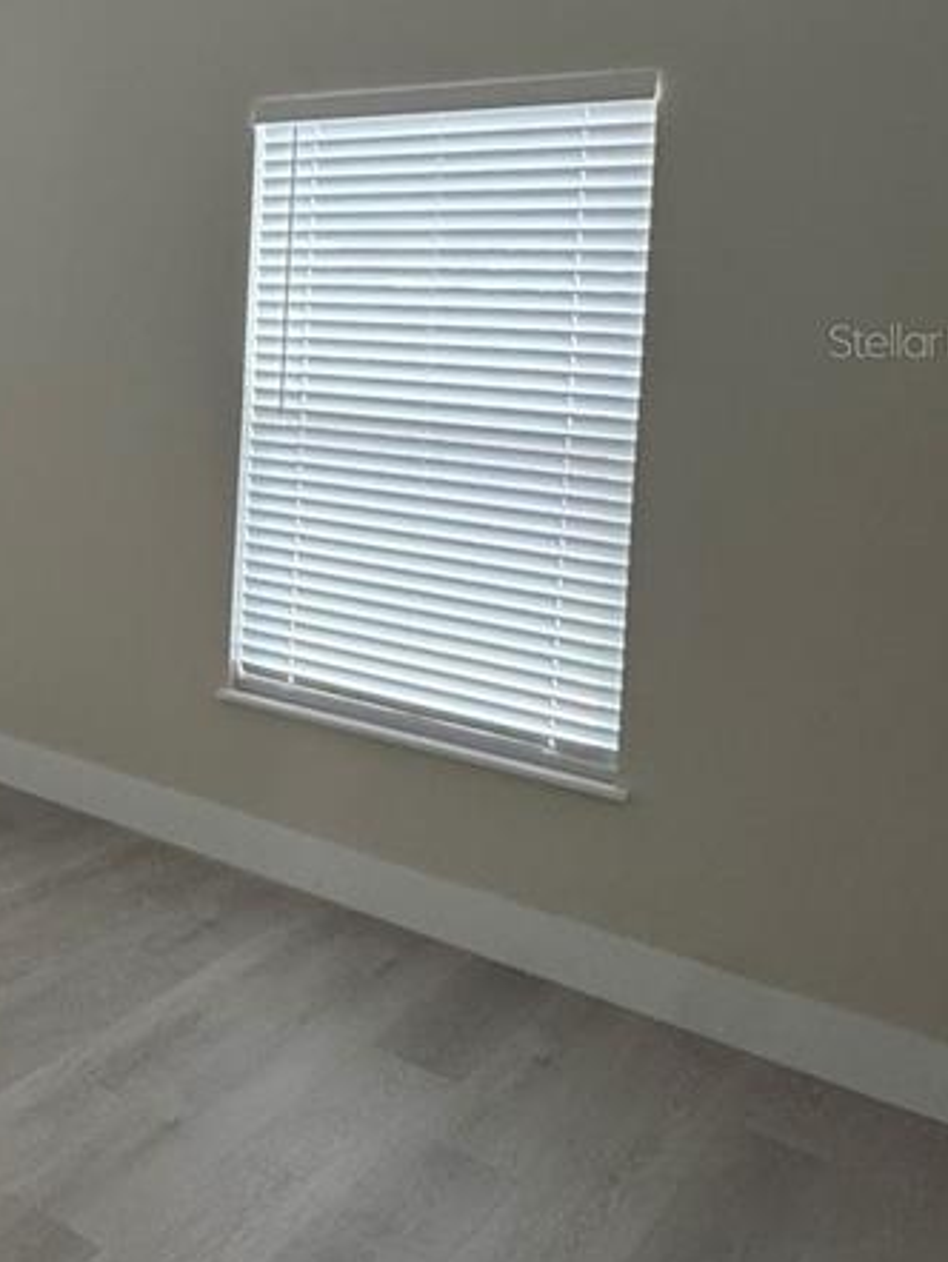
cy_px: 340
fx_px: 1386
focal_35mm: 38
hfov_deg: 30.5
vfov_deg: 47.4
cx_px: -254
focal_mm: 2.22
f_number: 2.2
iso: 200
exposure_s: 1/60
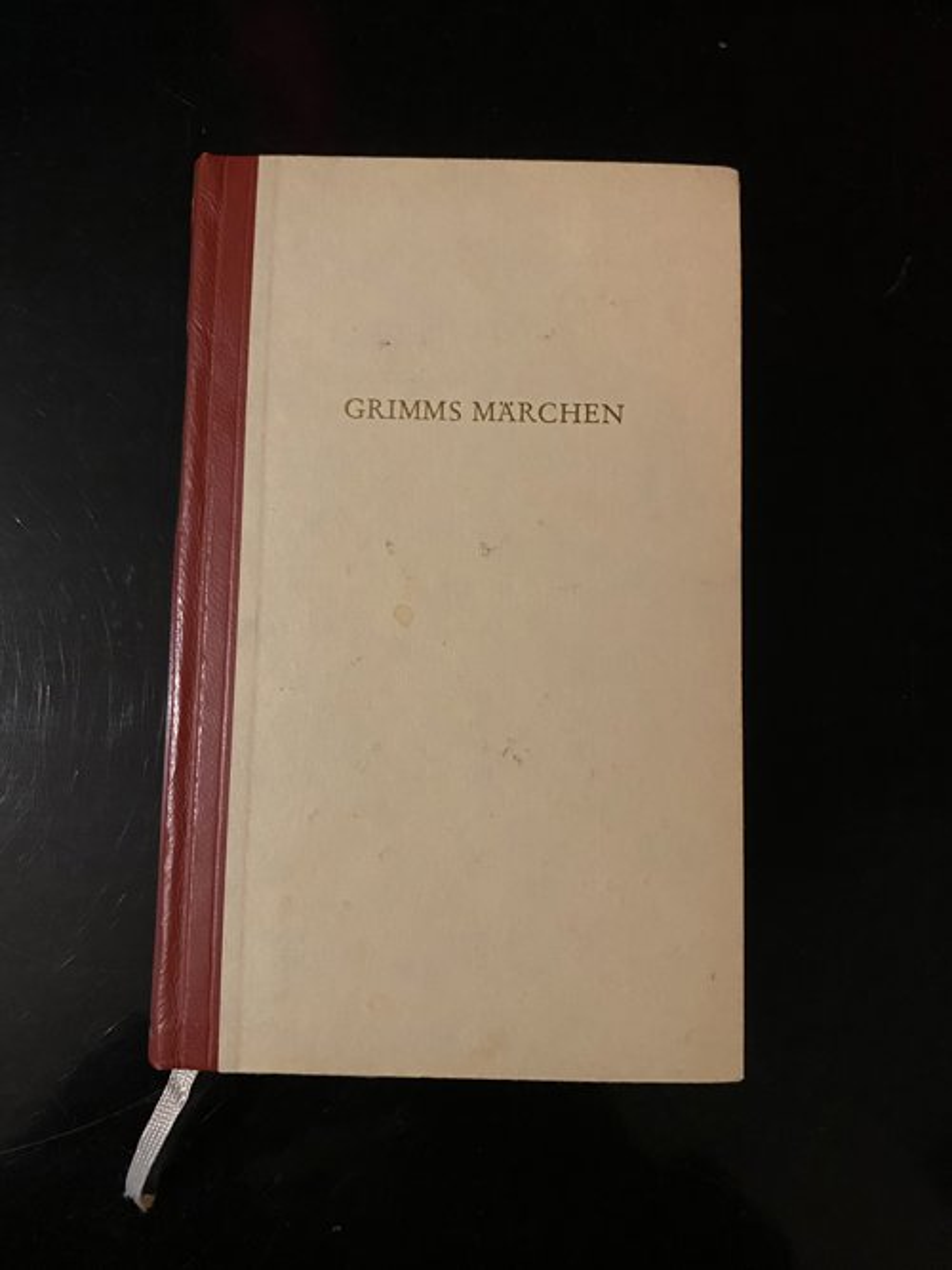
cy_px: 635
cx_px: 476
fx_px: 954
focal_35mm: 26
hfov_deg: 53.0
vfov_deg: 67.3
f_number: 1.8
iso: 640
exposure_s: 1/25
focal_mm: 4.25
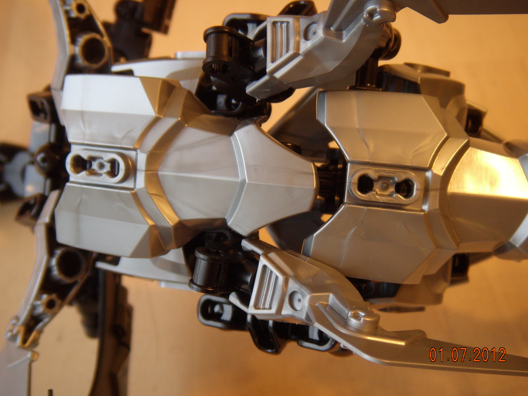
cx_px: 264
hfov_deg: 29.4
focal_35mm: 66
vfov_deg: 22.3
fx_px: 1007
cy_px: 198
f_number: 3.9
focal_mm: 11
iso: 100
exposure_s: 1/8.59
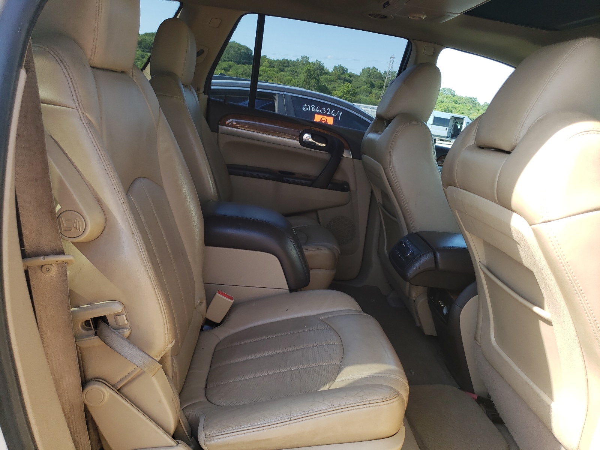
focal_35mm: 26
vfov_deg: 53.1
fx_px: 451
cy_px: 225
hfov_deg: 67.3
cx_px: 300
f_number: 1.5
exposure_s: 1/455
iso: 50
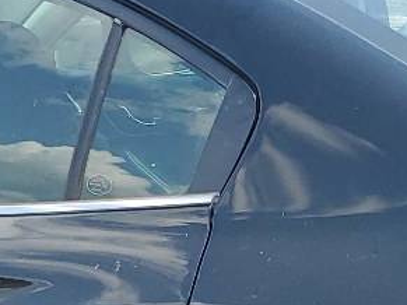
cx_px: 280
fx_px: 1681
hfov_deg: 13.8
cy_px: 409
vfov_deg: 10.1
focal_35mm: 143
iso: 50
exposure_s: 1/1111
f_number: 1.5
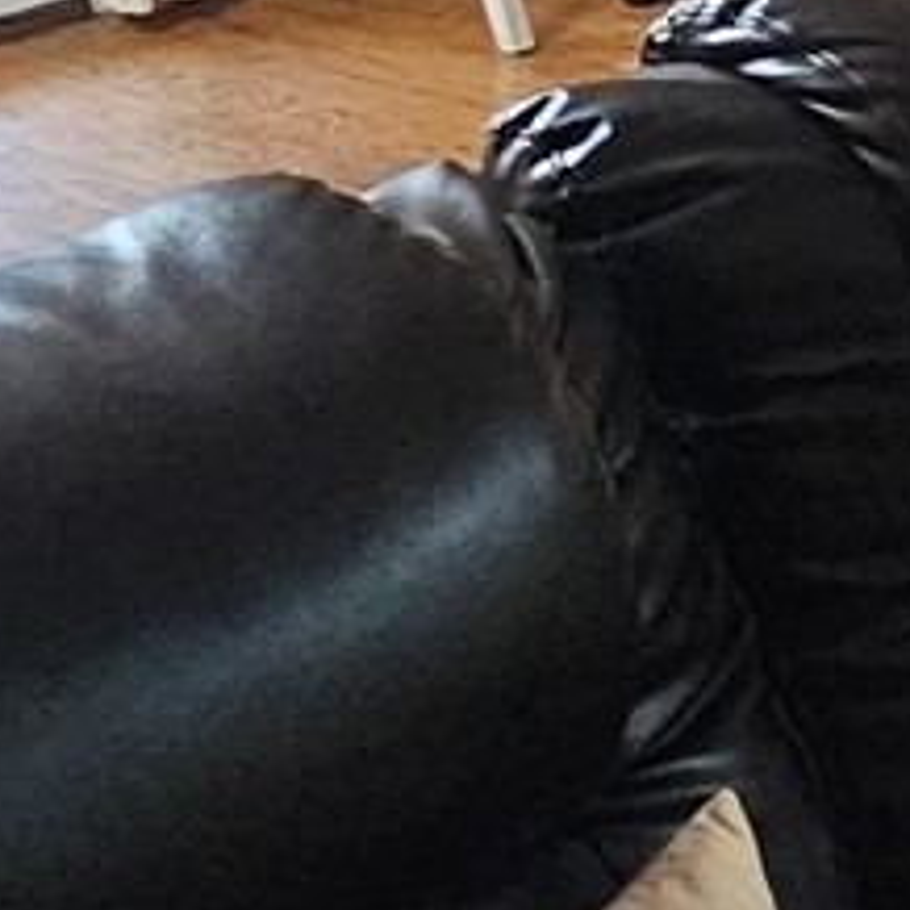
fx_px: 3212
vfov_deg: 15.1
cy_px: -388
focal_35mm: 108
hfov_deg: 13.8
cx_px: 1803
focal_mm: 2.2
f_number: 2.2
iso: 500
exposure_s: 1/30
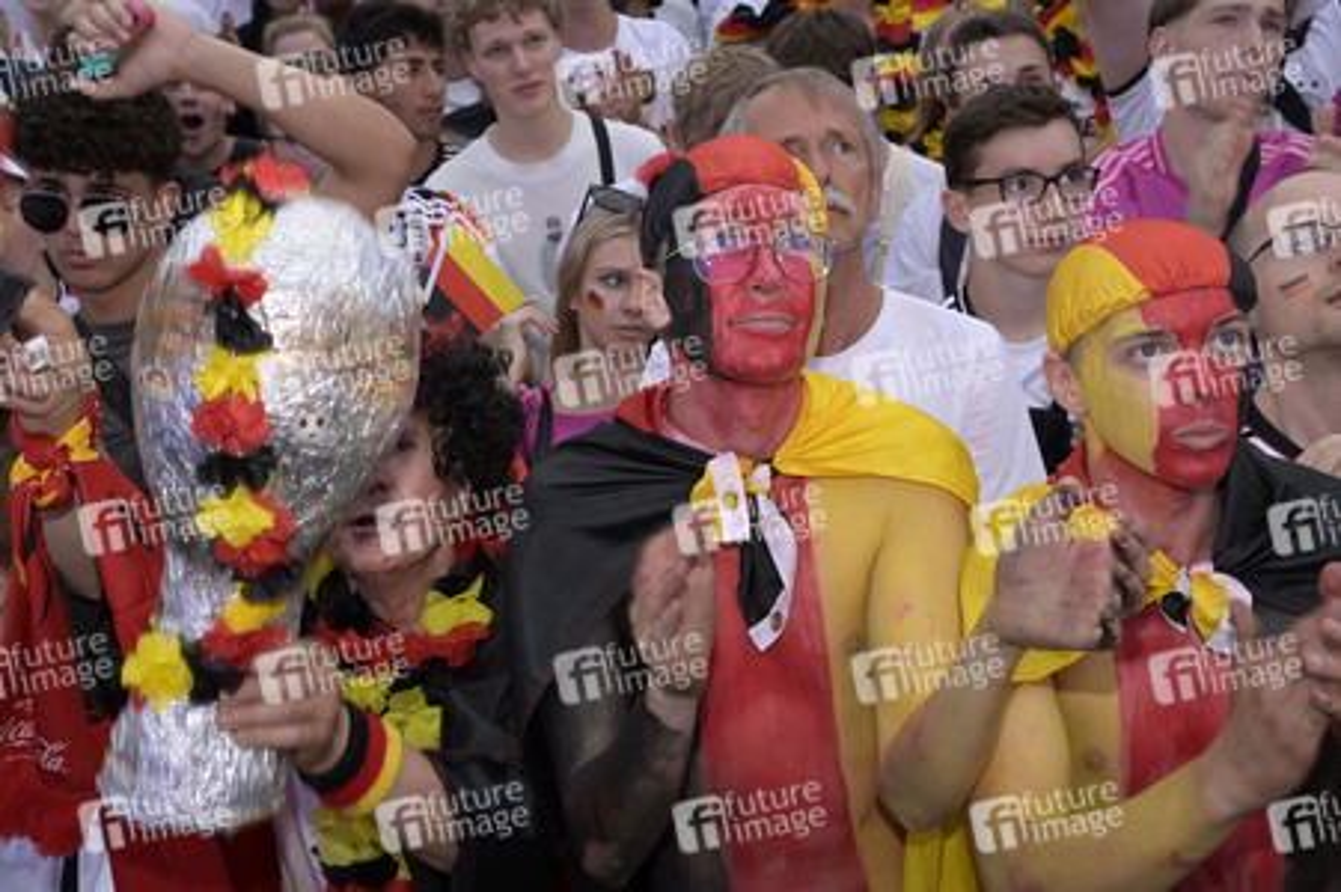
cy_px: 446
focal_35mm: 55
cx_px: 670
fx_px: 2047
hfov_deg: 36.3
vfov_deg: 24.6
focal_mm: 55
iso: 1250
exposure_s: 1/125
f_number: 7.1
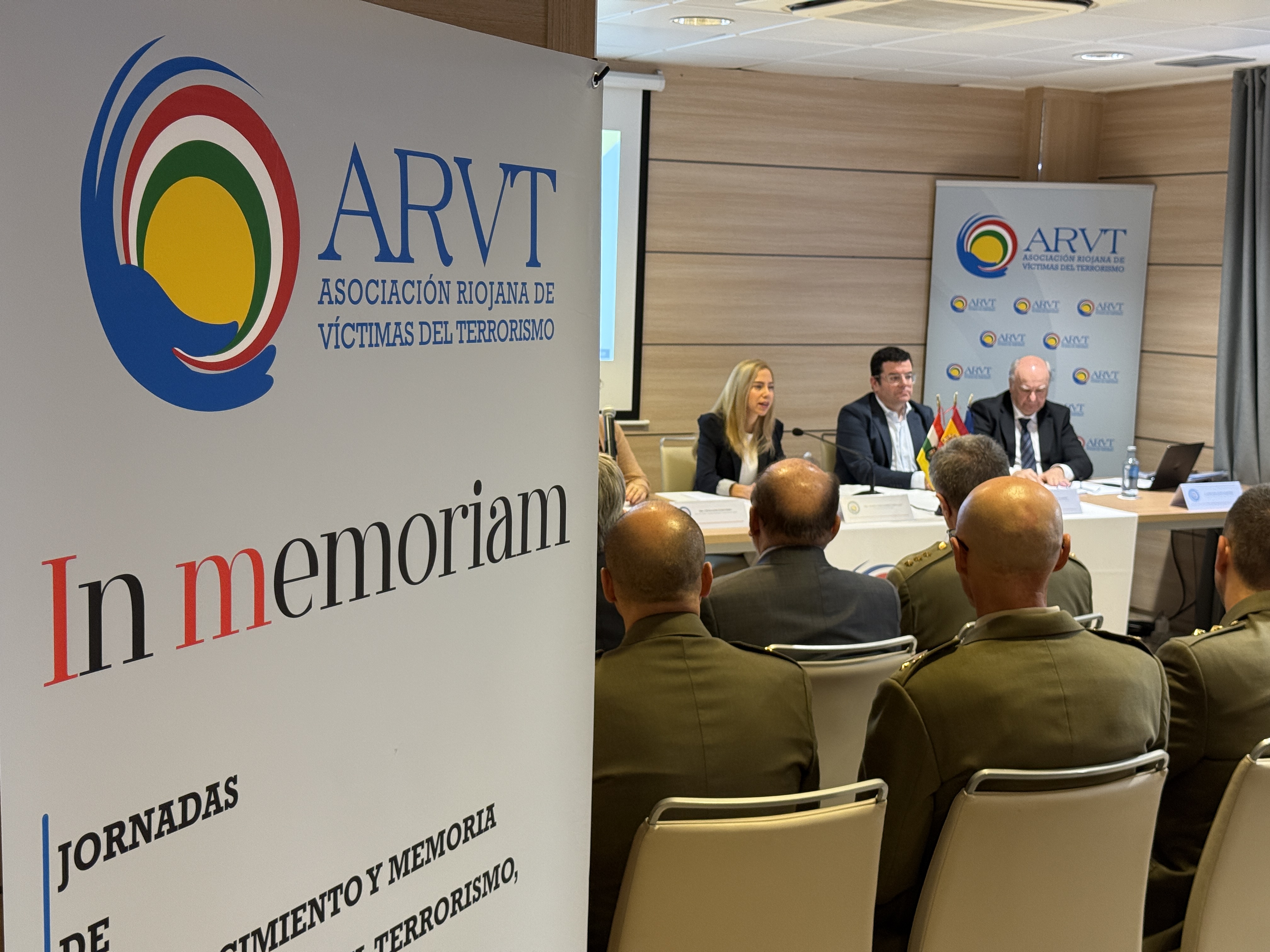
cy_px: 476
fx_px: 1761
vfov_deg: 30.3
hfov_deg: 39.7
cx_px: 635
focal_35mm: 48
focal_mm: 6.76
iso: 200
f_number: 1.78
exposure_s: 1/100
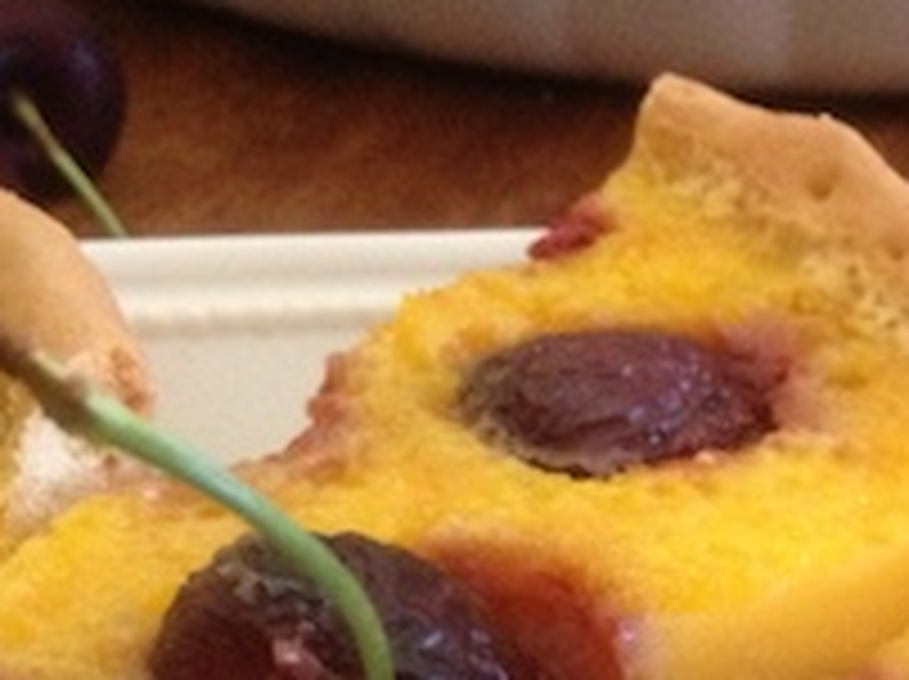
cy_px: 617
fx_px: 2728
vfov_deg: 14.1
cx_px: 1098
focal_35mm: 104
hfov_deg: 18.0
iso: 400
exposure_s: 1/17
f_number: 2.4
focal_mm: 4.28
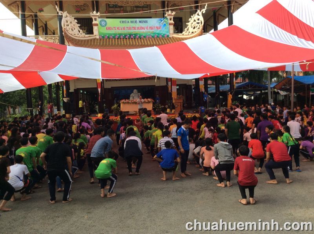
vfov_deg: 44.0
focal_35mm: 32
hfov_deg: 56.9
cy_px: 117
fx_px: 290
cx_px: 157
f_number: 2.4
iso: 32
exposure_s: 1/329
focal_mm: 3.3
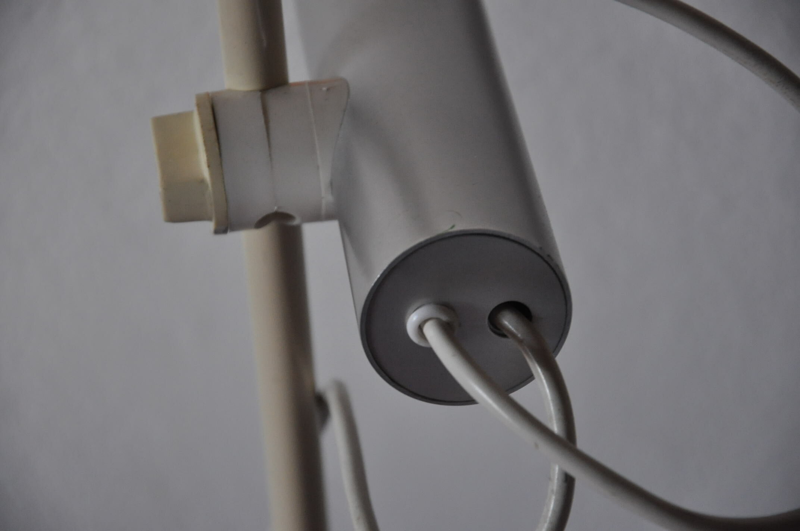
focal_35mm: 158
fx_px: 3496
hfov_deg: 13.1
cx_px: 400
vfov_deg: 8.7
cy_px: 266
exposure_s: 1/60
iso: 1600
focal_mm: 105
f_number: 5.6
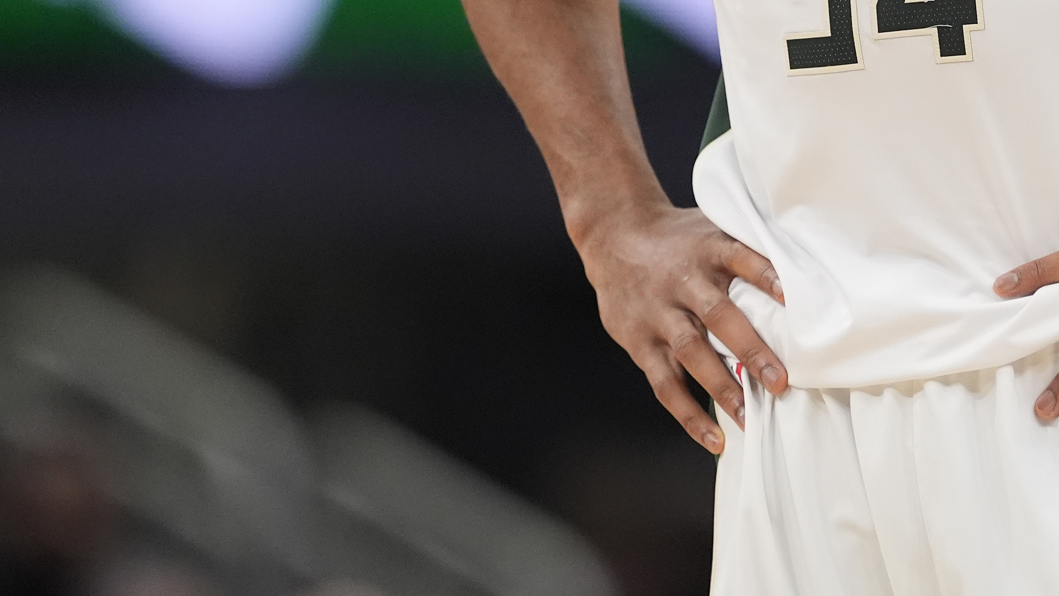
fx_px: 28334
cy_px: -230
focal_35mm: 1009
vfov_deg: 1.2
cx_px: 557
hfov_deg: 2.1
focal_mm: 400
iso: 3200
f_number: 3.2
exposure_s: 1/1600
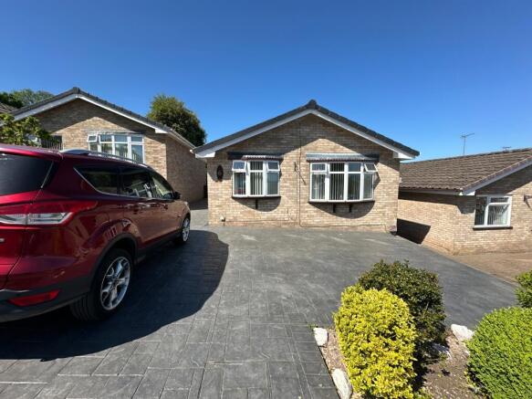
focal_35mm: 14
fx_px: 215
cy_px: 200
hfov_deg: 102.1
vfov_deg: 85.7
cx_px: 266
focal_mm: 2.22
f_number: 2.2
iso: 50
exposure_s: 1/1855
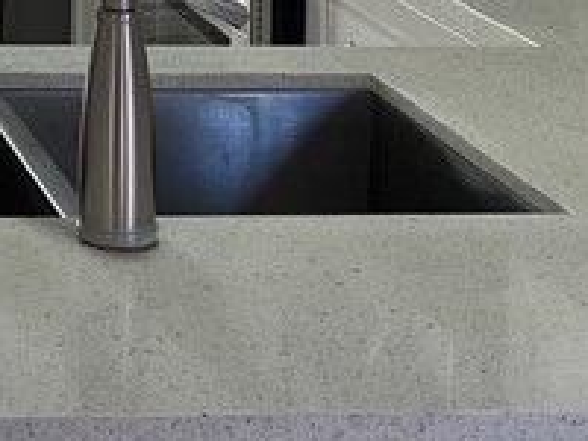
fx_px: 2174
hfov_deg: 14.5
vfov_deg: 10.8
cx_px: -268
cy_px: -353
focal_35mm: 128
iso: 40
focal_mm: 5.1
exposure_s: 1/120
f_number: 1.6
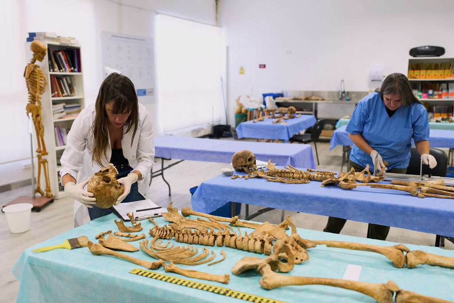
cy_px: 152
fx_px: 441
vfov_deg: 37.9
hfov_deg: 54.4
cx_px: 227
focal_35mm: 35
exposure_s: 1/320
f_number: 2.5
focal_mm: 35
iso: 1250
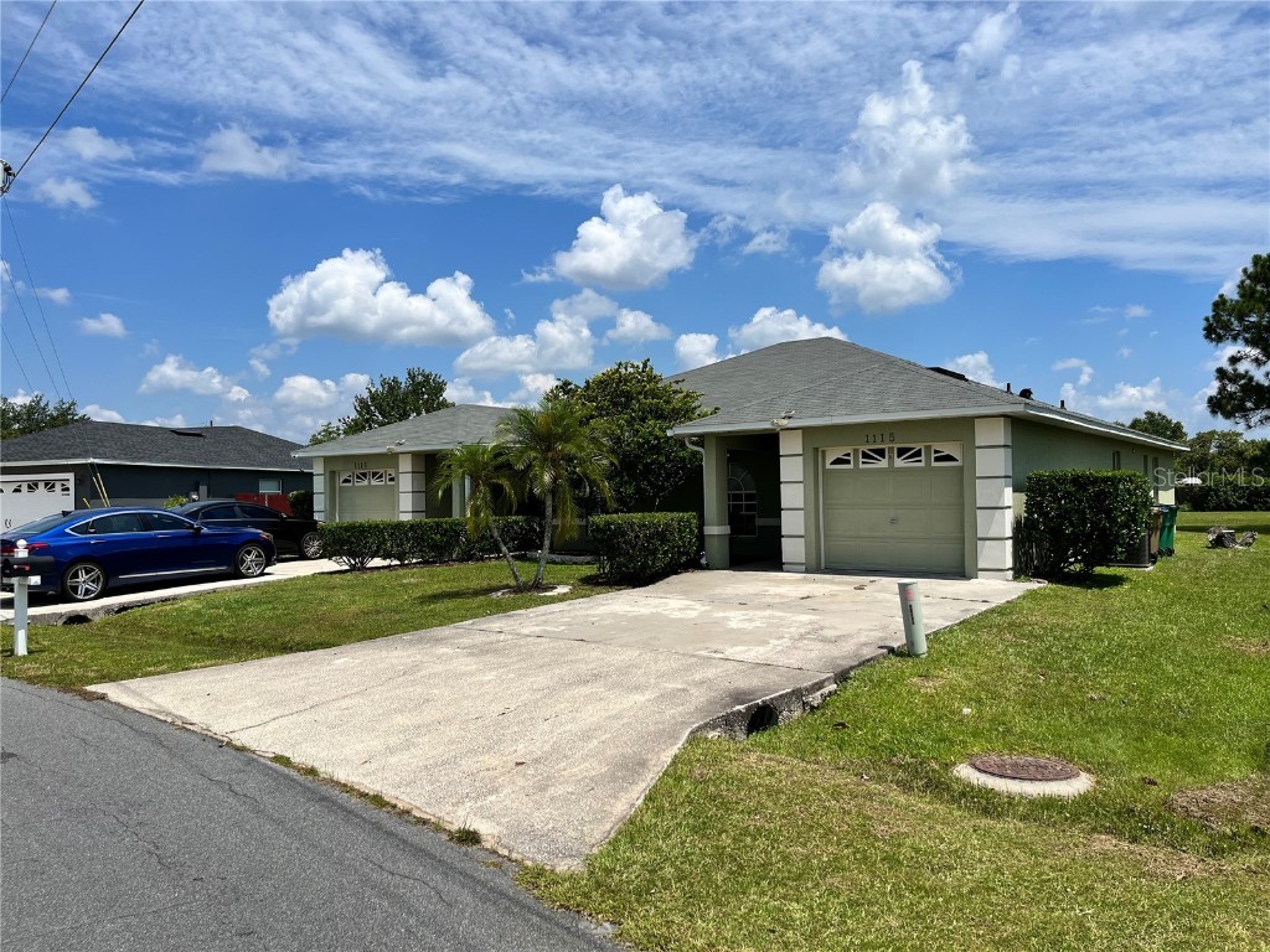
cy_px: 476
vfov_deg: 53.1
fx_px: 954
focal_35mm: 26
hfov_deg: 67.3
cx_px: 635
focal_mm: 5.1
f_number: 1.6
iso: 50
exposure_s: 1/5848
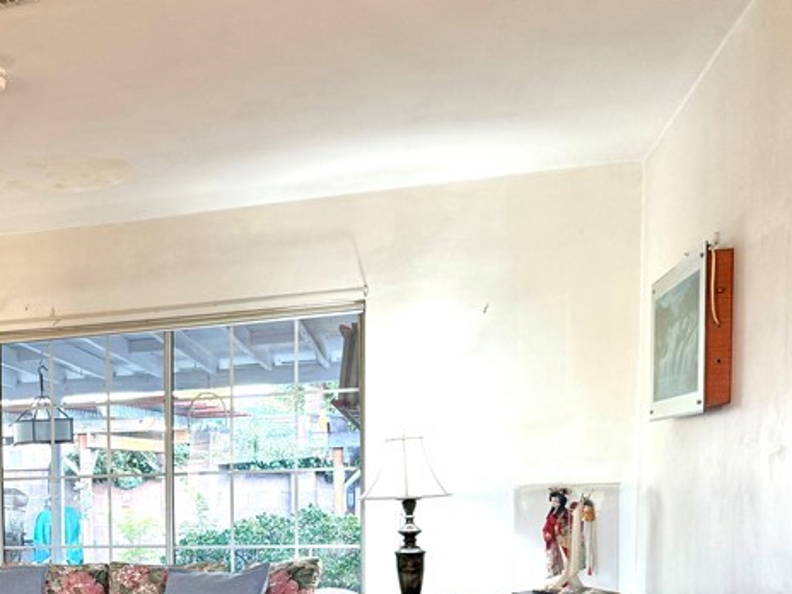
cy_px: 575
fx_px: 1213
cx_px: -70
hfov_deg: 32.1
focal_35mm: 53
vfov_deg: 26.3
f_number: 1.78
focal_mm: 6.76
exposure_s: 1/60
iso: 125
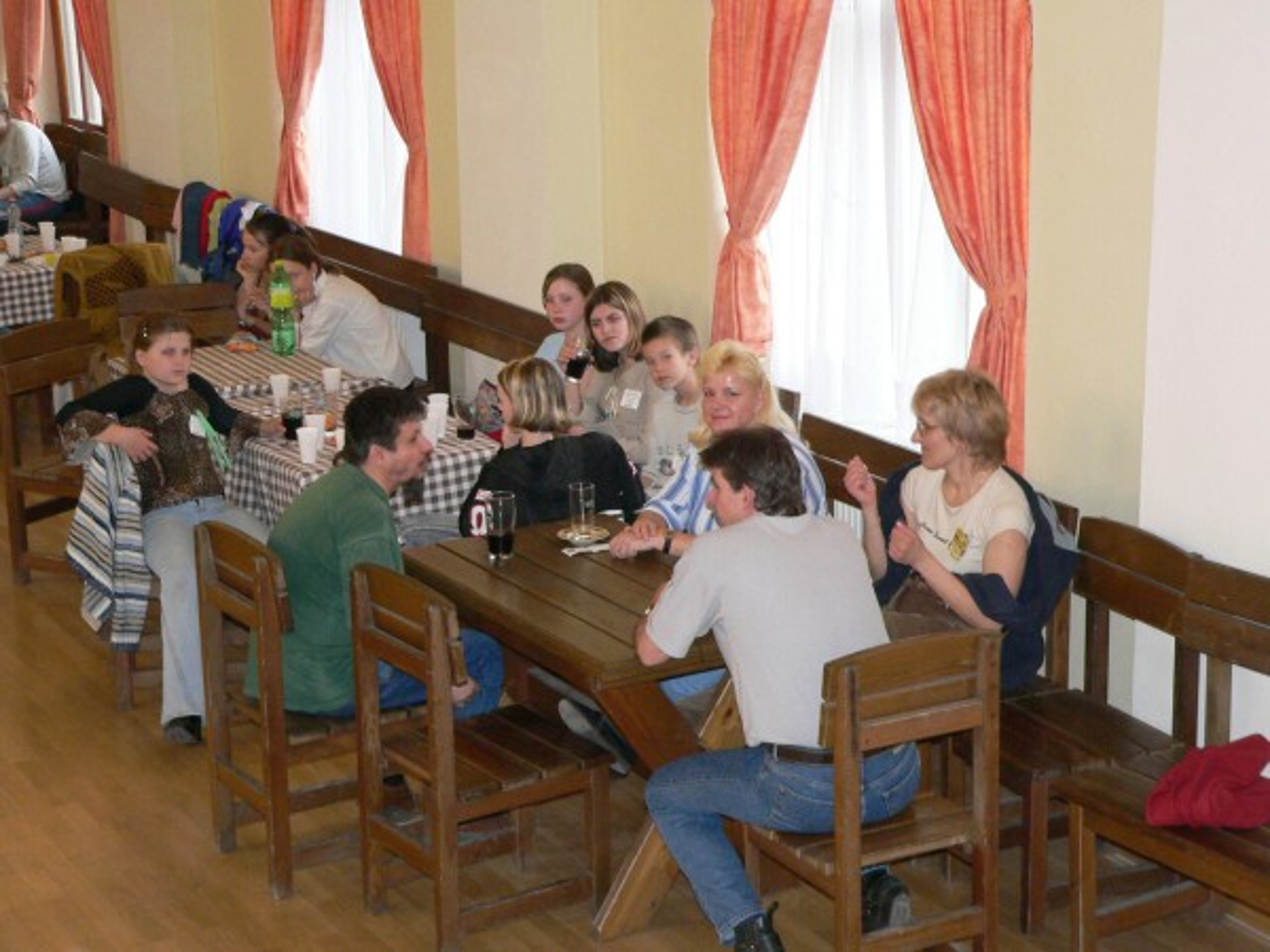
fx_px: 2531
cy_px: 476
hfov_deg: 28.2
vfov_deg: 21.3
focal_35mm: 69
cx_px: 635
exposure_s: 1/60
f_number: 2.8
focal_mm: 11.5
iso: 400
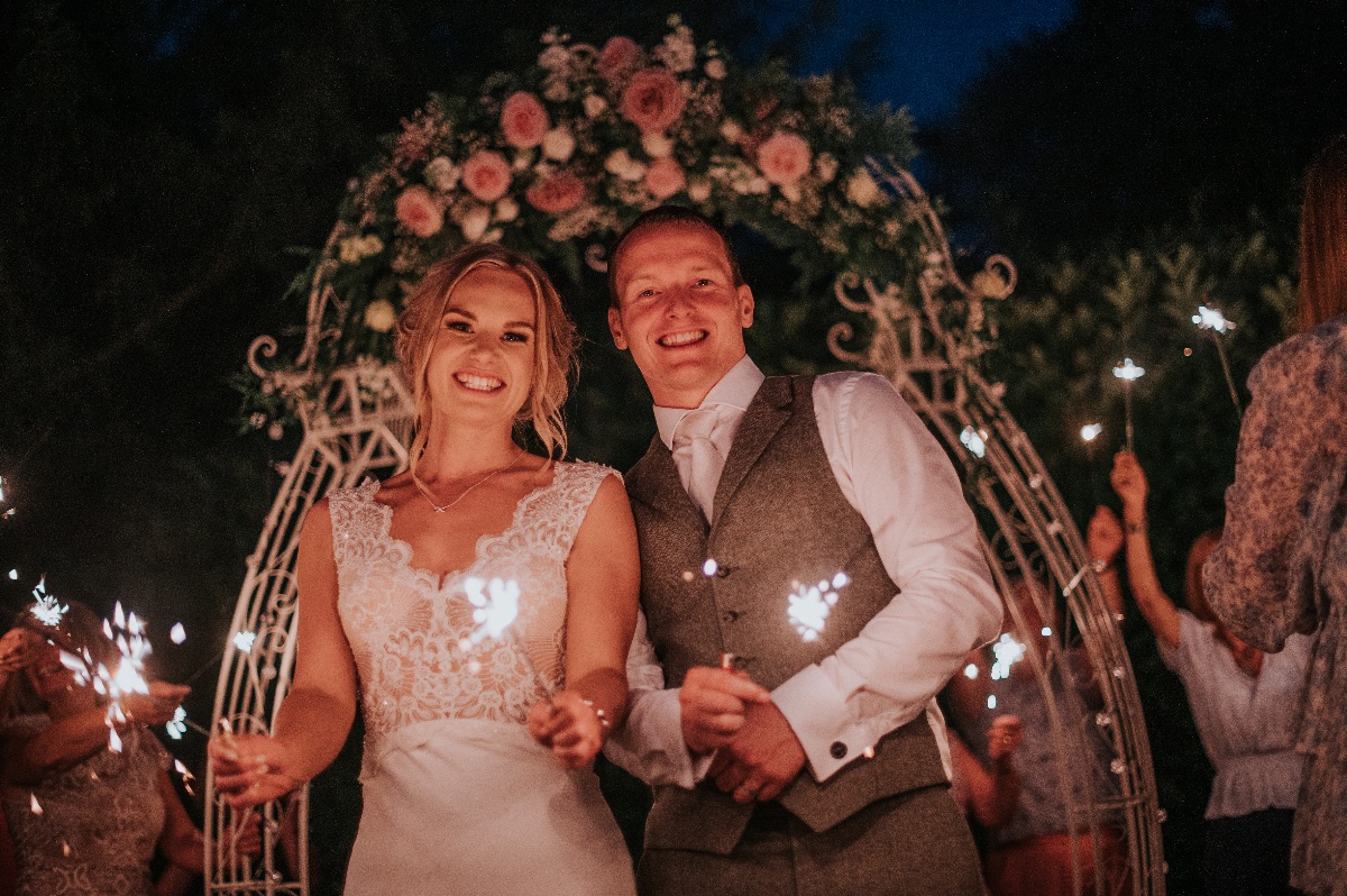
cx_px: 674
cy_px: 448
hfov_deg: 39.6
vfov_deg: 26.9
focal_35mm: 50
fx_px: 1869
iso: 2000
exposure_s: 1/125
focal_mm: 50
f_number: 1.6
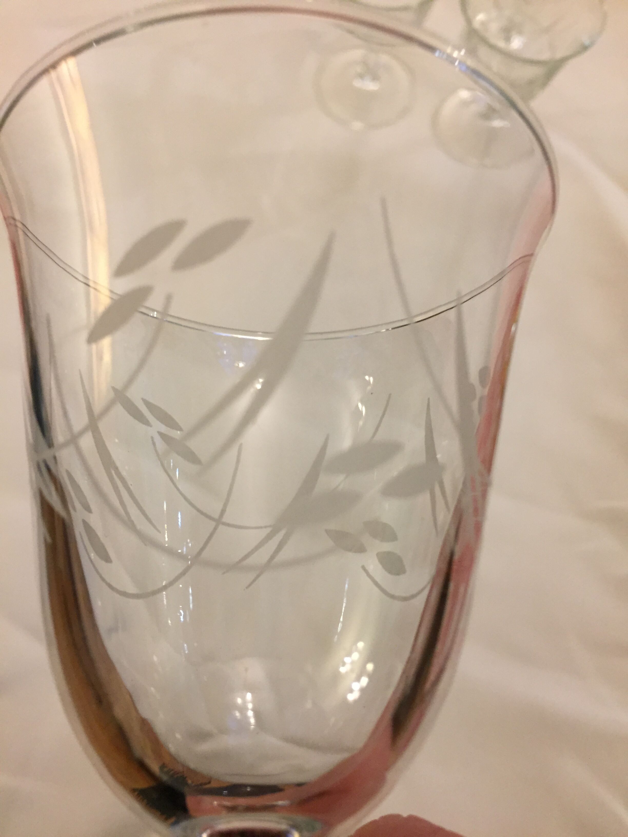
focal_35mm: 29
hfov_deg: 48.2
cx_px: 314
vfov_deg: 61.7
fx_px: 701
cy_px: 418
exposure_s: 1/33
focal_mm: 4.15
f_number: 2.2
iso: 160
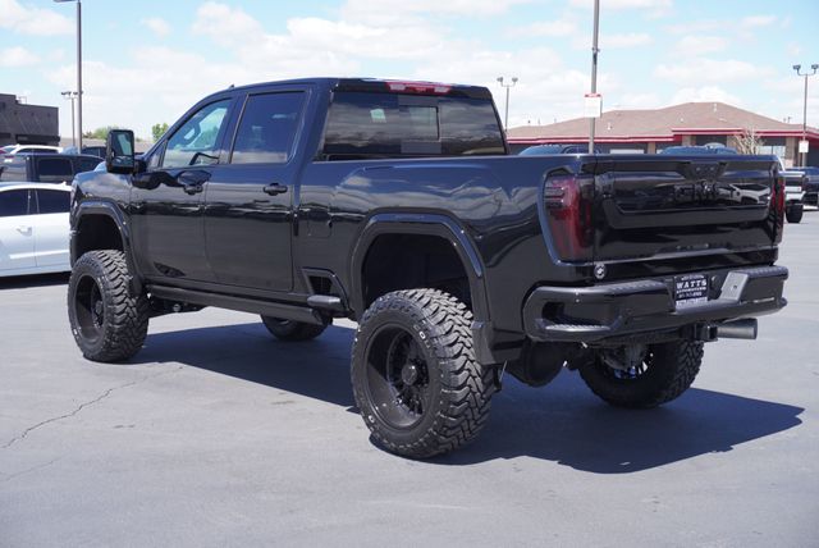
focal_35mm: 46
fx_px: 1059
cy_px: 274
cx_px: 410
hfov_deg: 42.3
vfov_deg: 29.0
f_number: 8
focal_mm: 31
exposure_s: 1/160
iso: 100
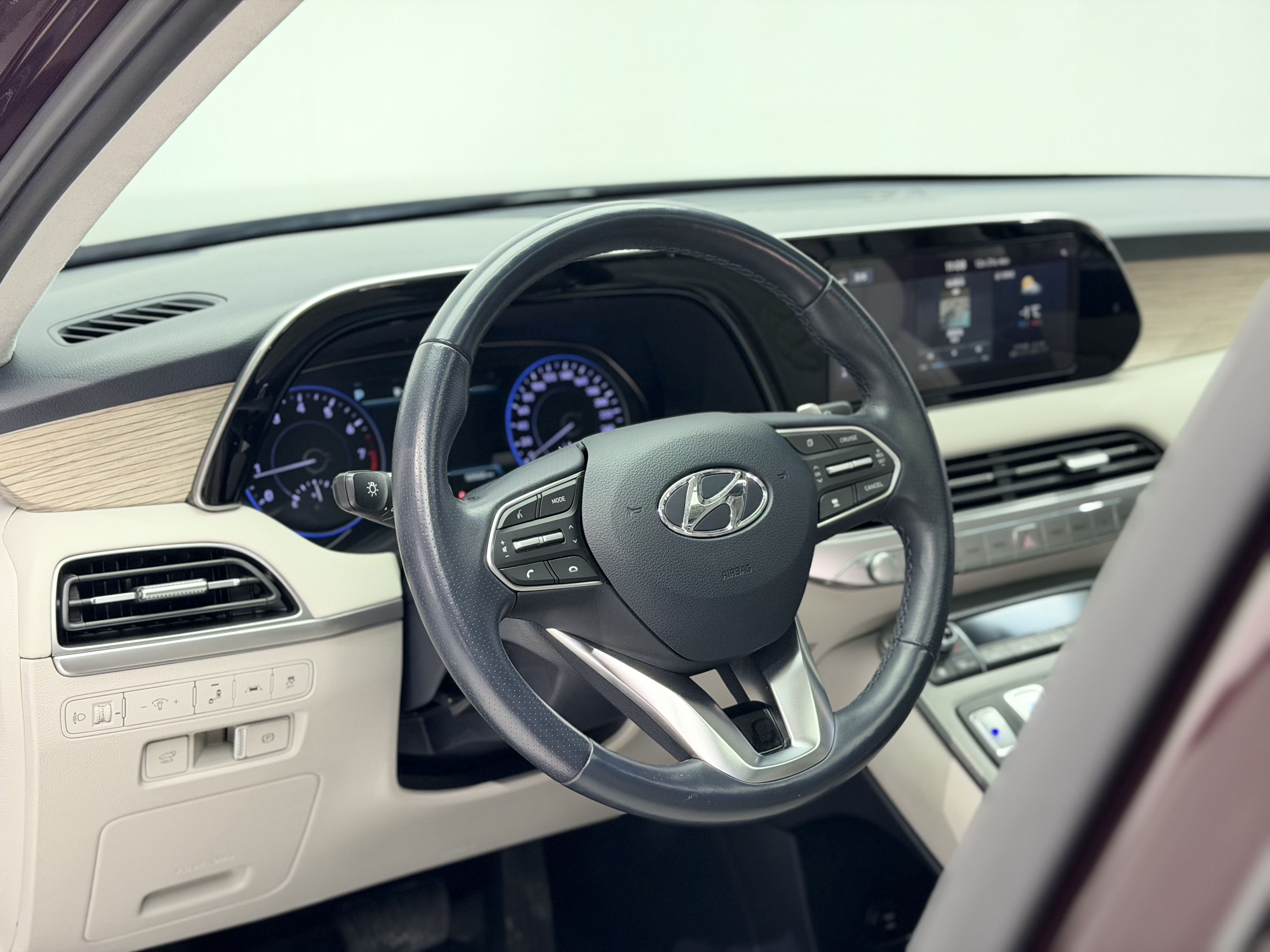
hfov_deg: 39.7
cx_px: 635
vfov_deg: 30.3
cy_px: 476
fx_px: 1761
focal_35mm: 48
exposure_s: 1/41
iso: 250
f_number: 1.78
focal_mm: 6.76
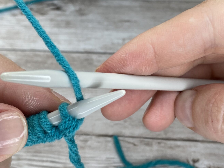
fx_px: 317
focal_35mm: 49
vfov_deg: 29.3
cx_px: 101
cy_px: 46
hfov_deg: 38.9
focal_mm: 4.25
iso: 40
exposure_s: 1/122
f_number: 1.8
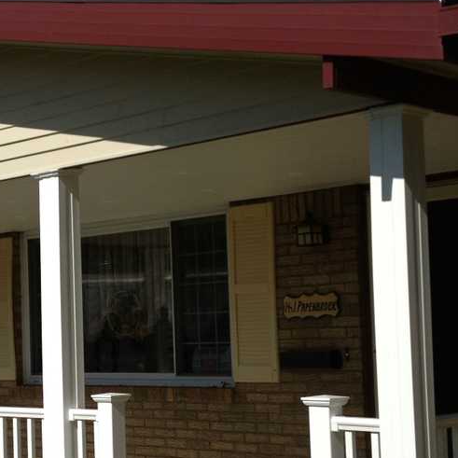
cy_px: 288
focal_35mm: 84
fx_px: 1257
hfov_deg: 20.4
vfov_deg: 20.6
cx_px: 84
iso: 50
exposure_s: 1/3067
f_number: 2.4
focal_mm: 4.28
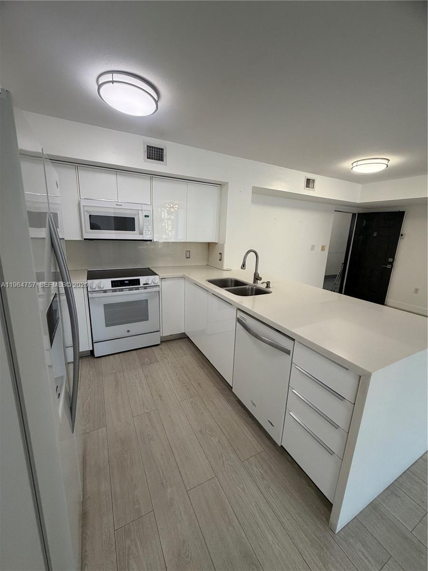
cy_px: 286
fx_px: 231
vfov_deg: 102.1
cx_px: 214
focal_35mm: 14
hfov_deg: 85.7
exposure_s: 1/120
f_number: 2.2
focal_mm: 2.22
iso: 200
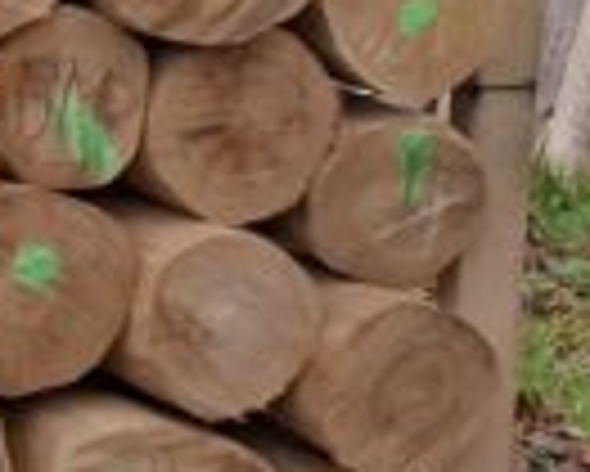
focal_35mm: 137
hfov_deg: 10.9
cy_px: -27
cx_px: -1004
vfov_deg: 11.1
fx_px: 2394
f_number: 1.8
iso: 50
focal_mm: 5.54
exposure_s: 1/135
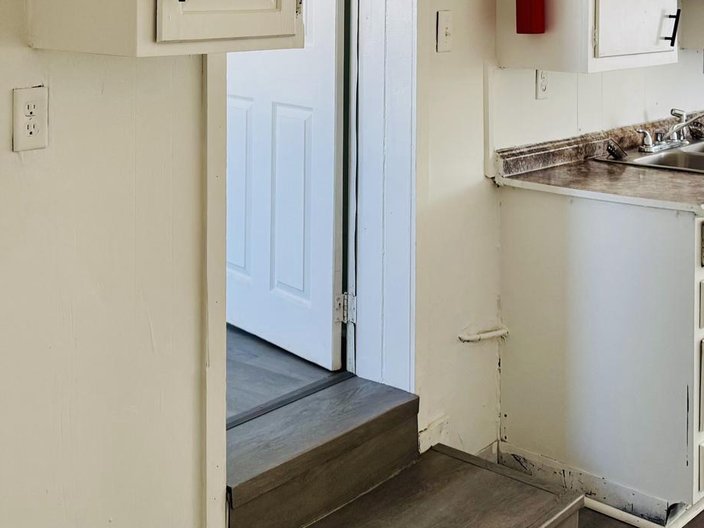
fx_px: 1078
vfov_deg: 26.1
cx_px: 294
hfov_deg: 36.1
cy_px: -2
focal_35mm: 53
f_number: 1.78
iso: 200
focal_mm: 6.76
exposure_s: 1/121
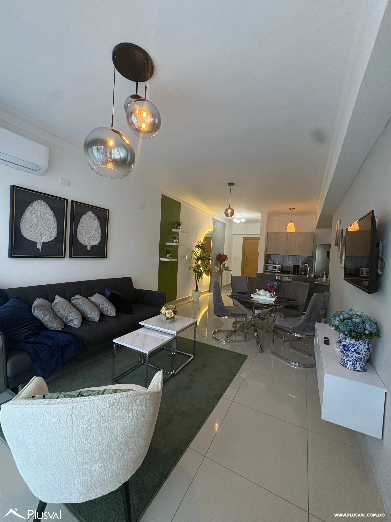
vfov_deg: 102.1
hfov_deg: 85.7
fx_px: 211
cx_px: 196
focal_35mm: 14
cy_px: 261
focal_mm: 2.22
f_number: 2.2
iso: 320
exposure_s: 1/60
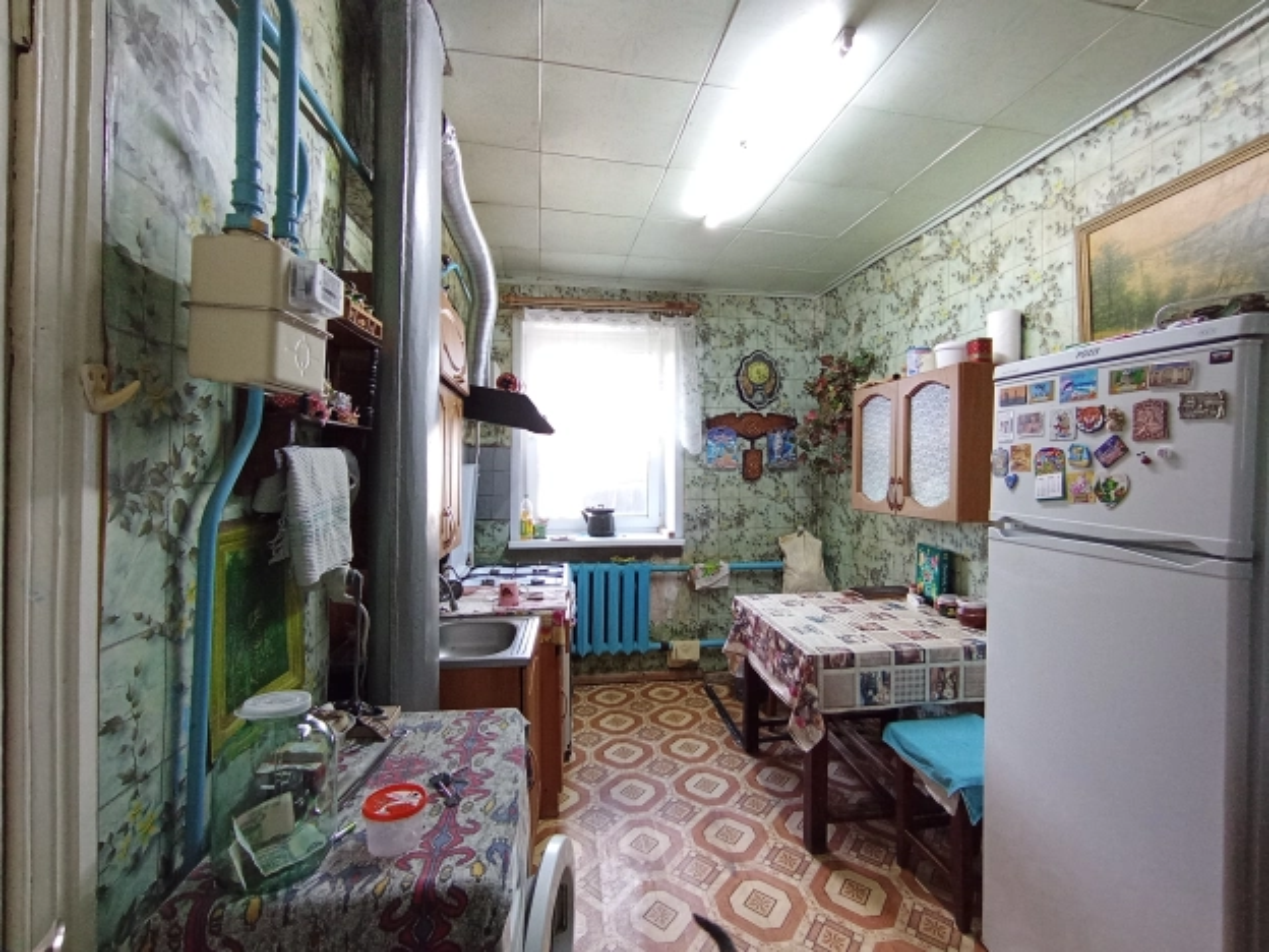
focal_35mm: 16
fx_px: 587
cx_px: 634
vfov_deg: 78.1
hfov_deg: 94.5
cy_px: 476
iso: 223
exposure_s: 1/33.3
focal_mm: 1.65
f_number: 2.2
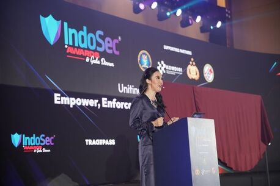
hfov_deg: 28.9
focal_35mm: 70
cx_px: 140
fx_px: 544
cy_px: 93
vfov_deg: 19.4
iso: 400
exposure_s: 1/100
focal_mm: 70
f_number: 2.8
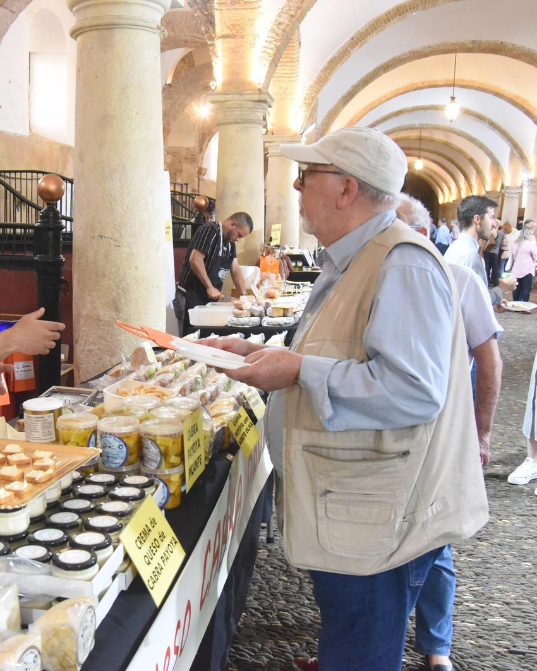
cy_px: 335
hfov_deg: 35.6
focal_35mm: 41
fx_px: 815
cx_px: 130
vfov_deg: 44.8
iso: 12800
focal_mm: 29
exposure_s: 1/200
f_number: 9
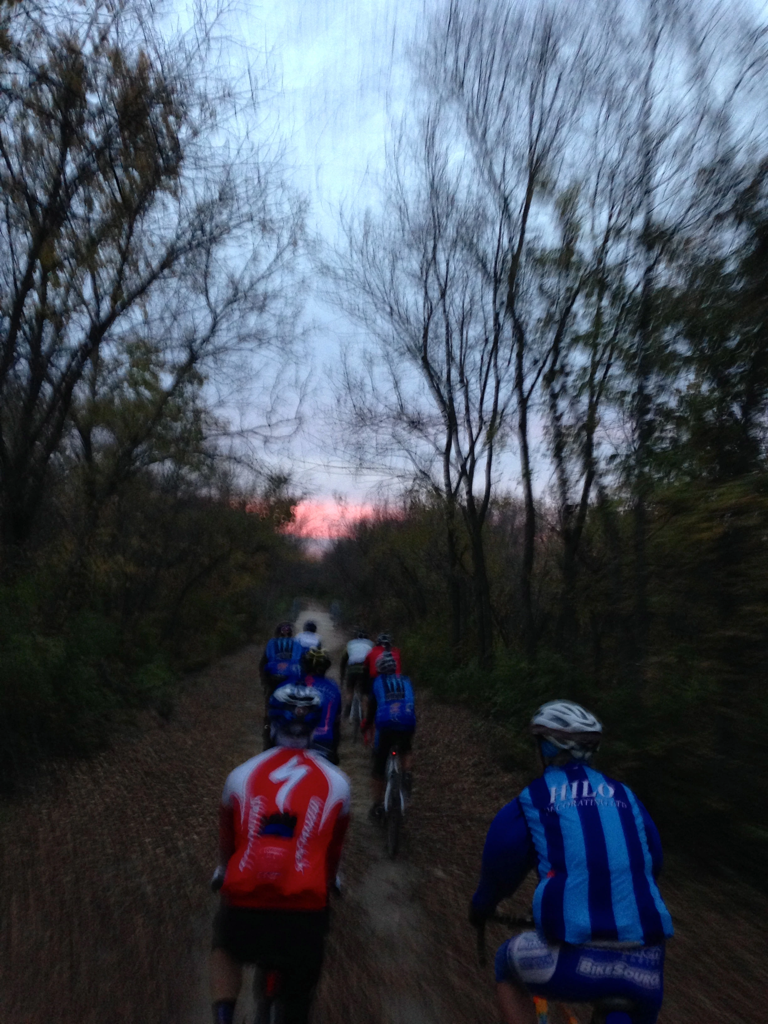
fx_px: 976
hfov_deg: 42.9
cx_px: 384
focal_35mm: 33
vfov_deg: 55.4
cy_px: 512
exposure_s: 1/20
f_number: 2.4
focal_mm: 4.12
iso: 200
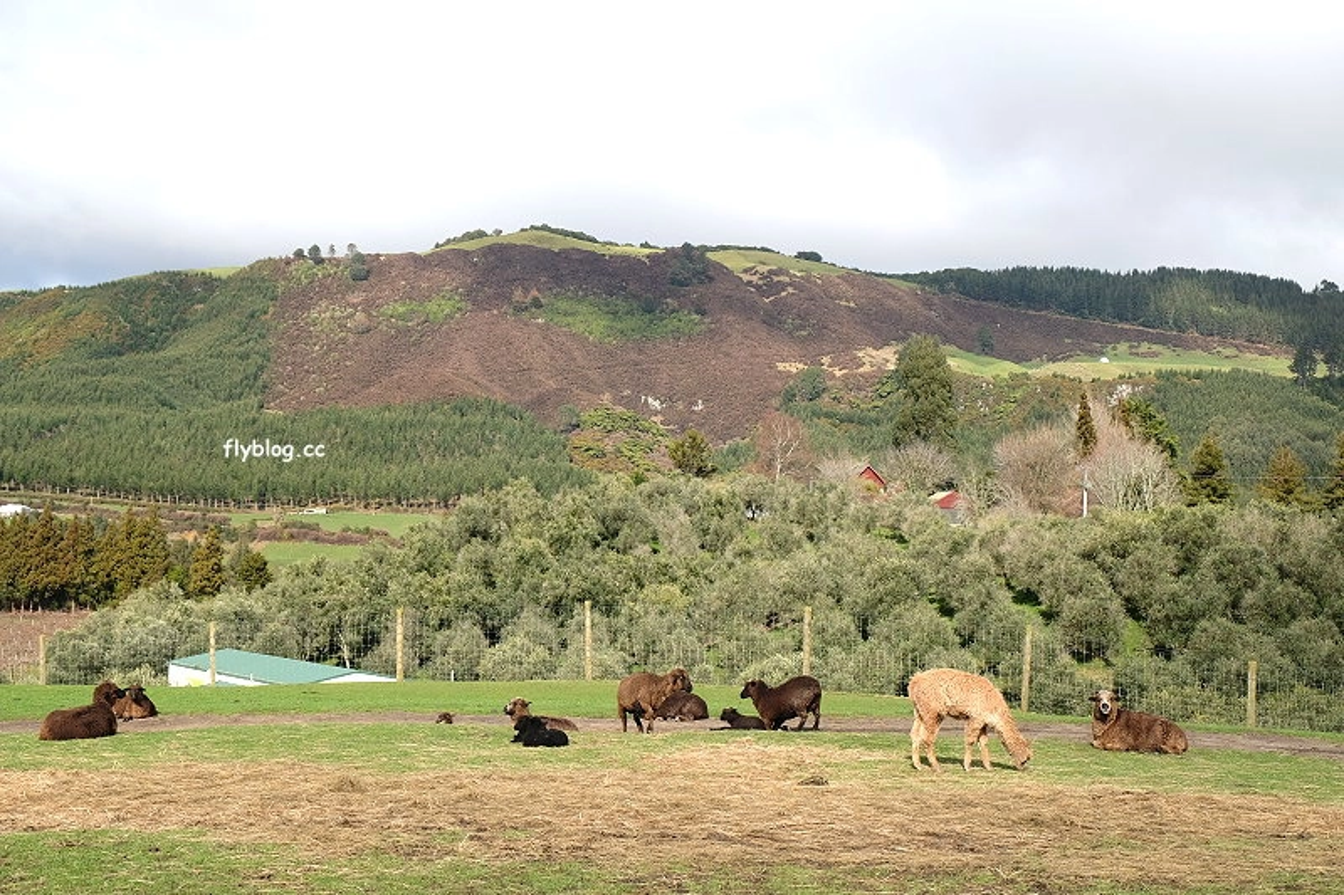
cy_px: 448
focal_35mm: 42
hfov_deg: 46.4
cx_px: 672
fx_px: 1568
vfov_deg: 31.9
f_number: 9
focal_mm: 27.7
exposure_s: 1/450
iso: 400
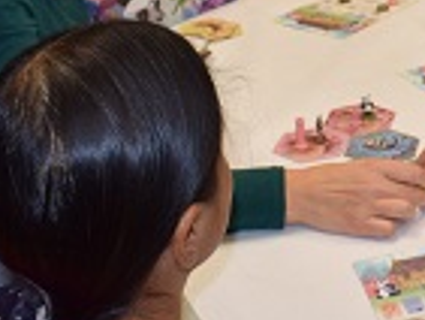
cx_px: 449
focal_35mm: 92
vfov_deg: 15.9
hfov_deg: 20.4
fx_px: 1130
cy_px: 32
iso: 800
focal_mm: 18
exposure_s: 1/100
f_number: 5
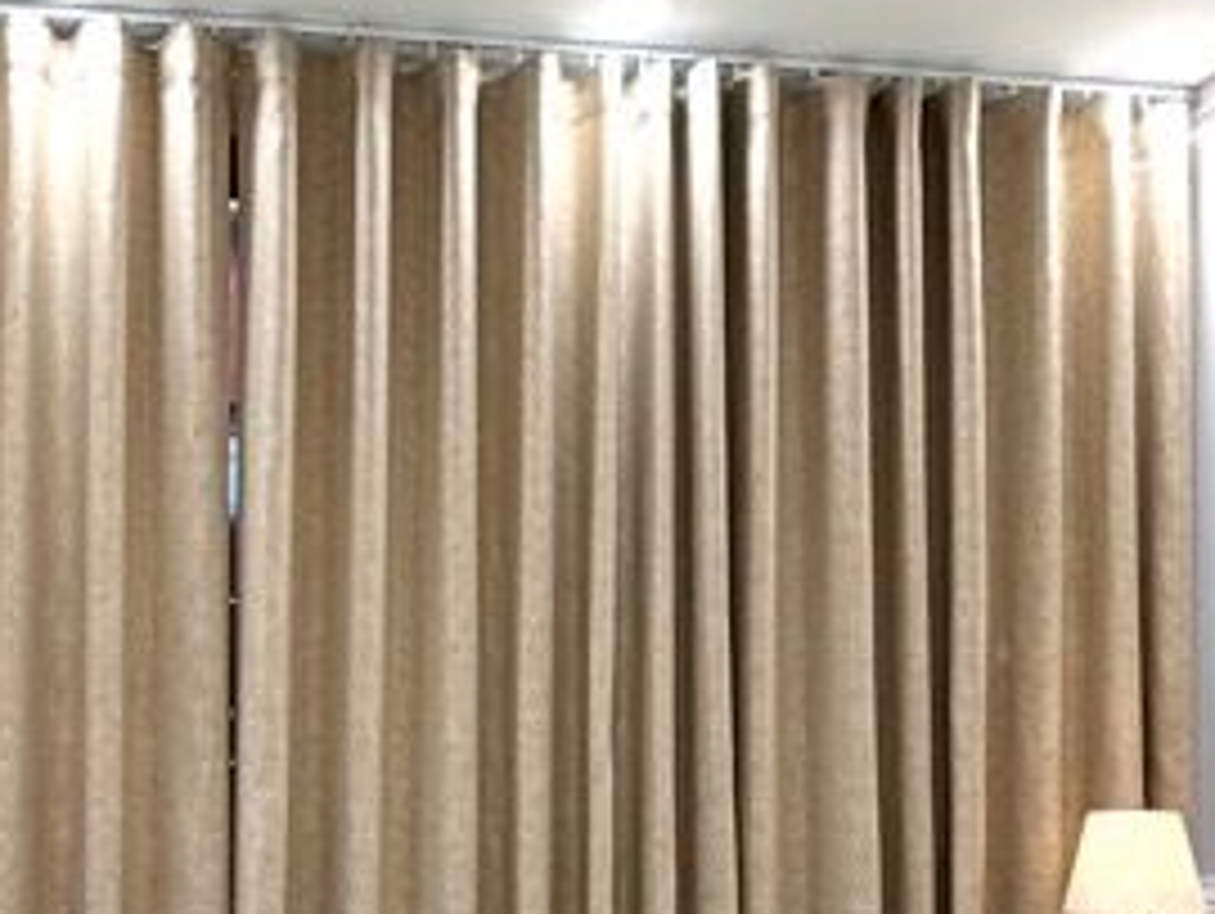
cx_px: 410
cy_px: 797
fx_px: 1862
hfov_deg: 35.8
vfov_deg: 26.8
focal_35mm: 53
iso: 125
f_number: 2.2
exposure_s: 1/100
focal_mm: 2.22
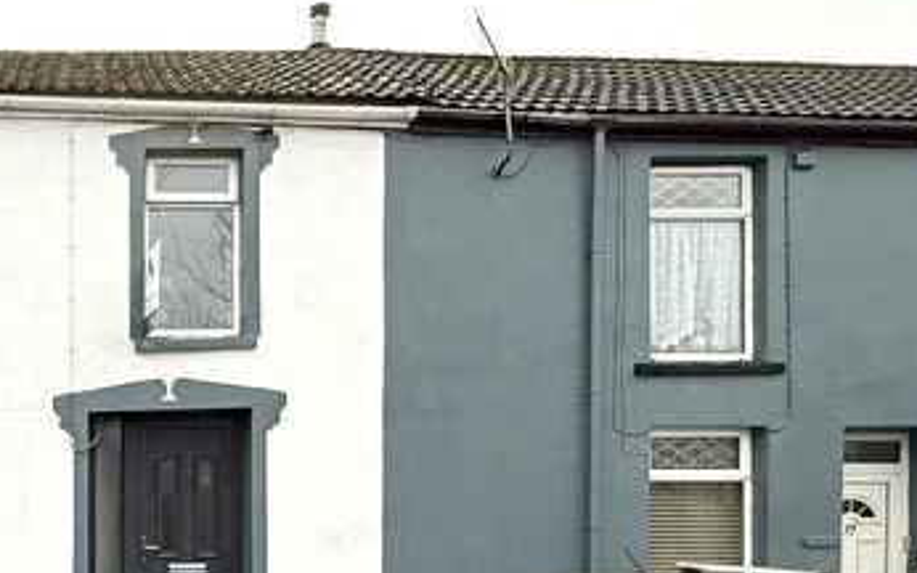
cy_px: 277
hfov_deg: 51.3
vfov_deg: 41.8
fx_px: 749
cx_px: 13
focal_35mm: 30
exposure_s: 1/99
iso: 160
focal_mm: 2.22
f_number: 2.2
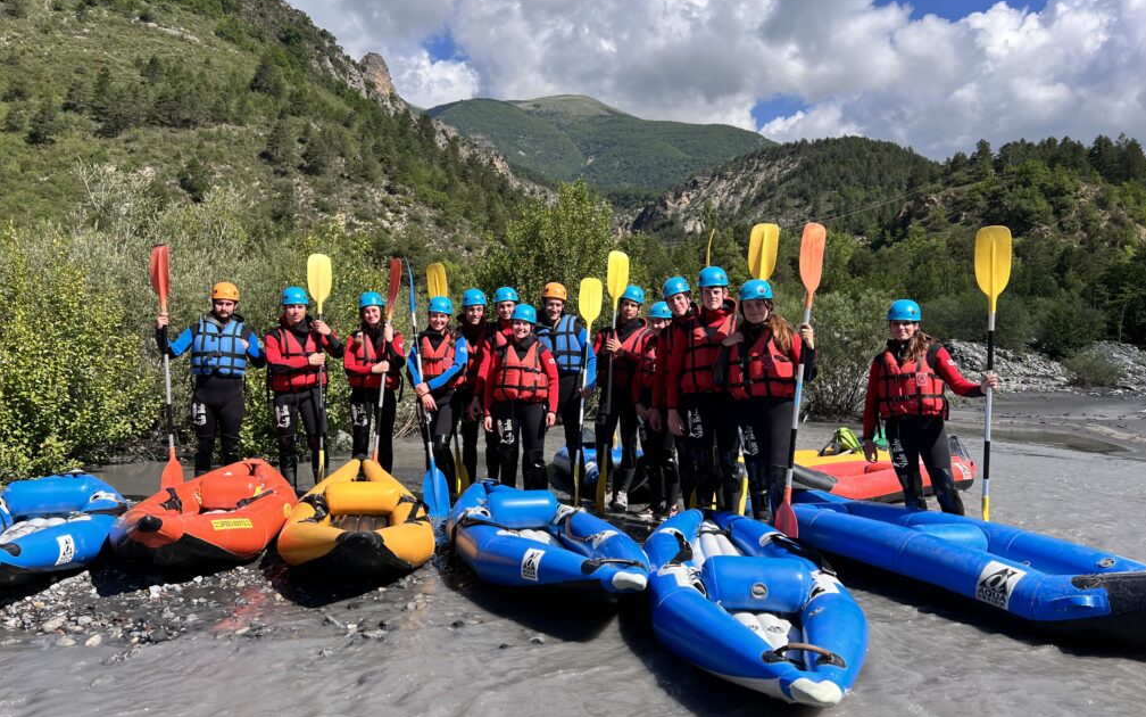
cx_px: 581
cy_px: 338
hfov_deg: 66.5
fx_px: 875
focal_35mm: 28
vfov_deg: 44.5
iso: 50
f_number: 1.5
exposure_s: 1/3571
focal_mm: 5.7
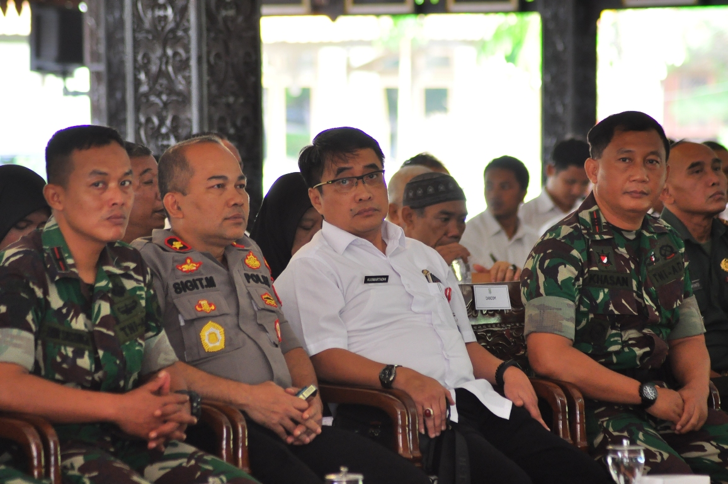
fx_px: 4545
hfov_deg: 9.2
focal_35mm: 225
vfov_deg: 6.1
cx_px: 364
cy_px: 242
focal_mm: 150
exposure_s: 1/100
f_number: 4.2
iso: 1000
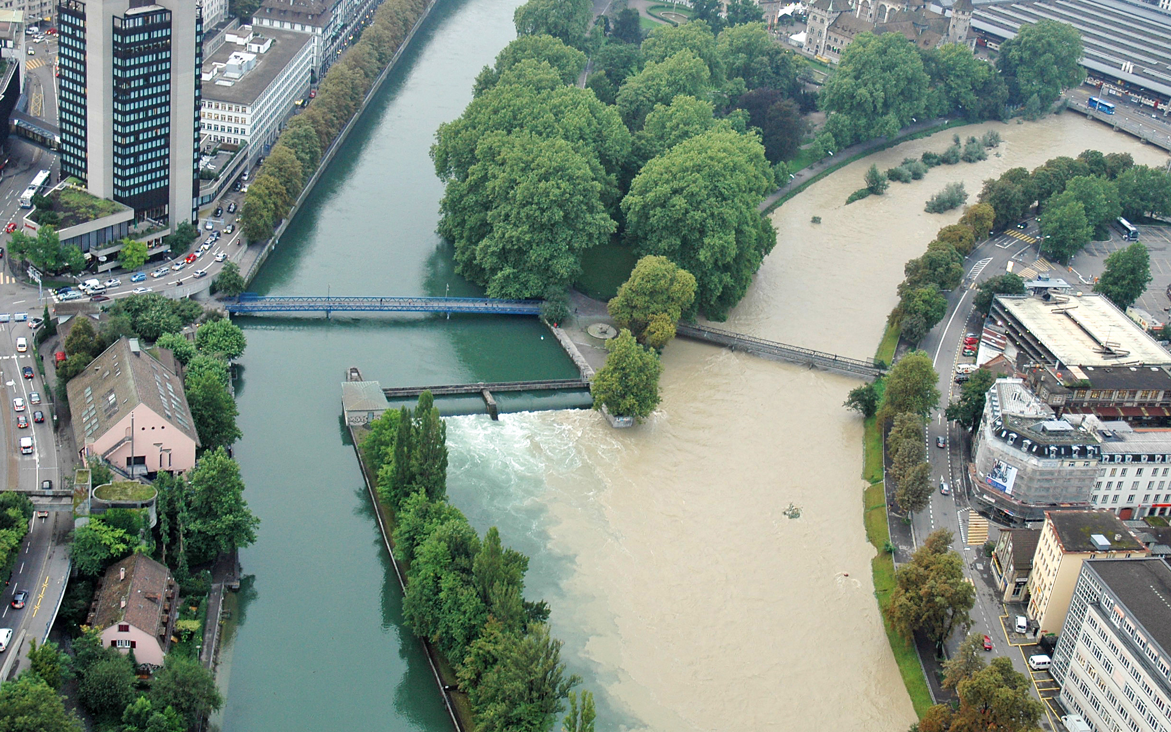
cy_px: 340
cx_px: 594
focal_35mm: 51
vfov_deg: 25.5
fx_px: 1616
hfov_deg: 39.8
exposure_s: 1/30
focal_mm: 27
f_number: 3.8
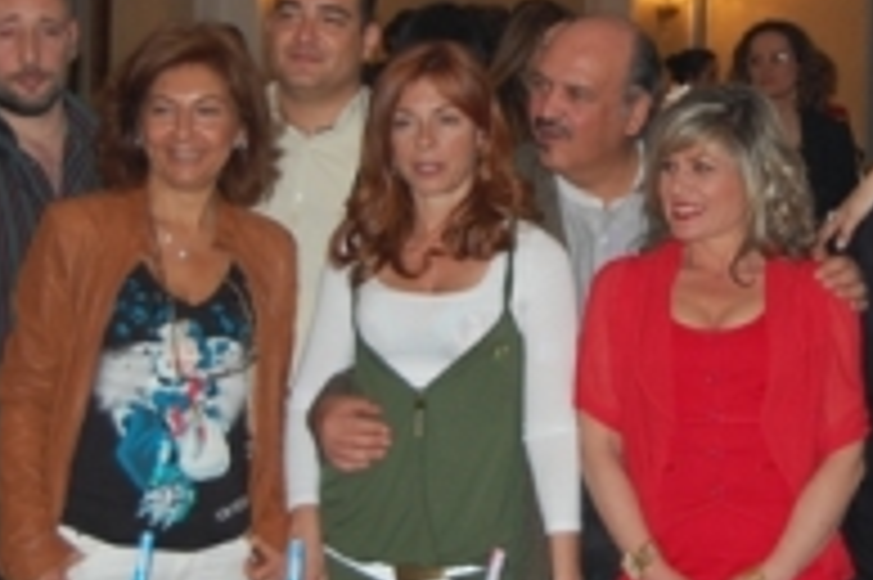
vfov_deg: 12.7
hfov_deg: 19.0
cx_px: 639
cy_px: 94
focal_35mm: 107
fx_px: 2596
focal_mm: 31
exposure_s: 1/60
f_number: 4.5
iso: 400
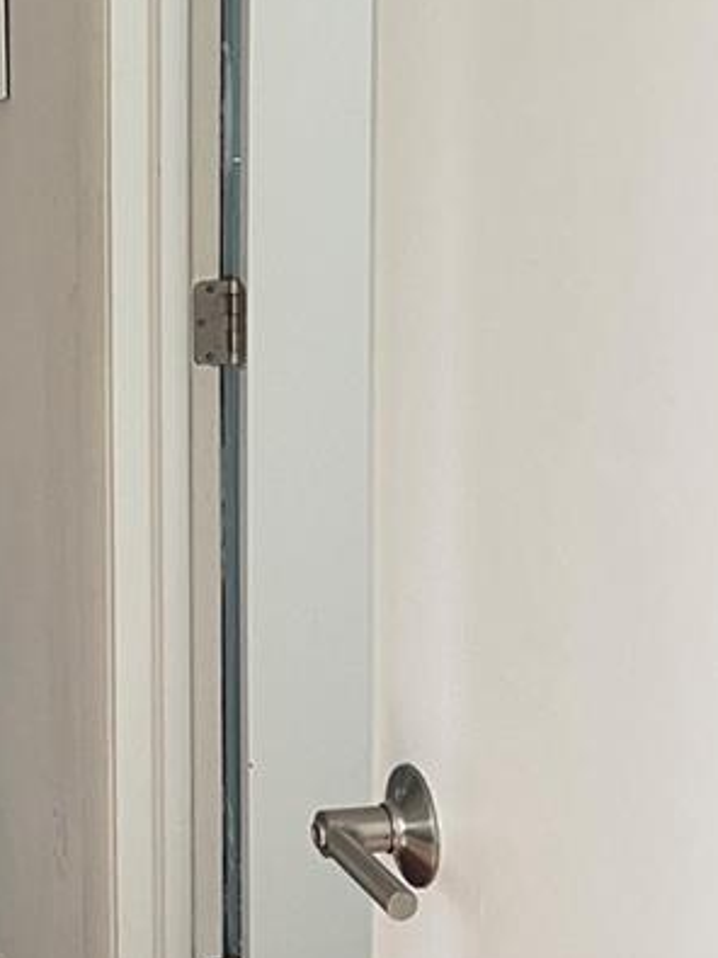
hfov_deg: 18.3
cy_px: 313
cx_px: -175
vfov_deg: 25.5
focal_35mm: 76
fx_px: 2103
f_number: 1.6
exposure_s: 1/76
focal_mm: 5.1
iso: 125
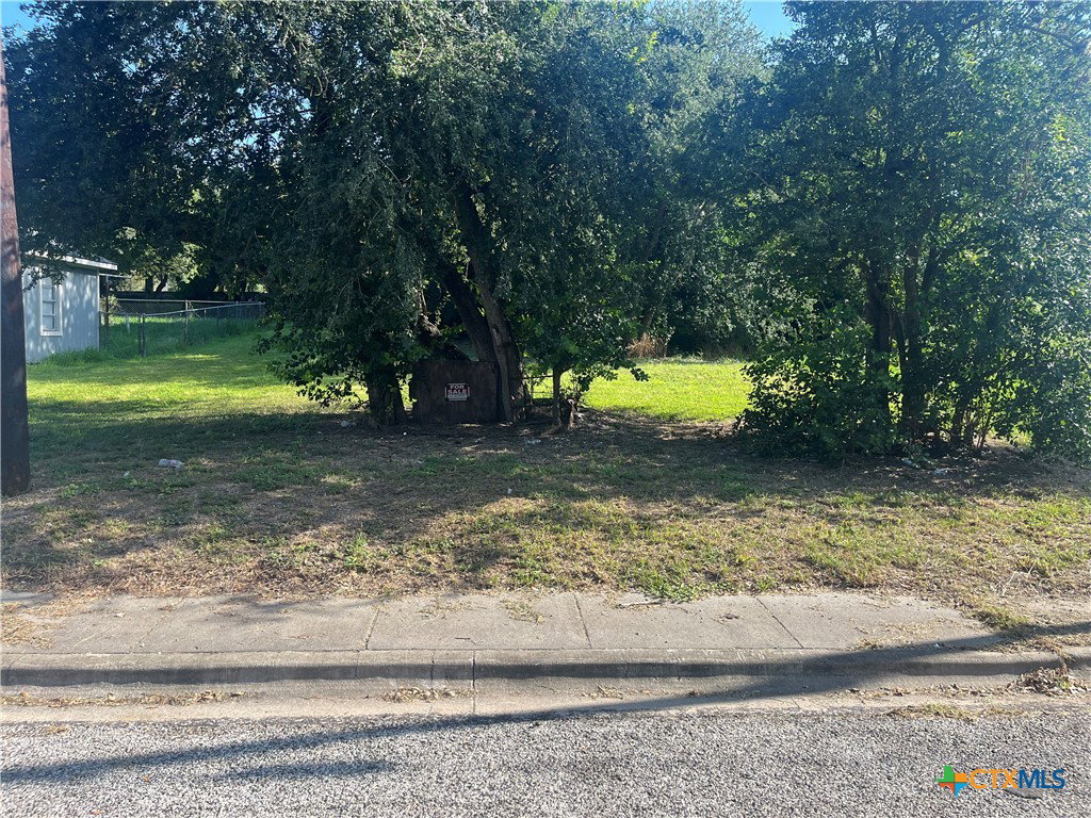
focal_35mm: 26
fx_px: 819
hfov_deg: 67.3
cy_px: 409
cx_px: 546
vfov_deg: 53.1
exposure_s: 1/1009
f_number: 1.6
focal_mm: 5.1
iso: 50
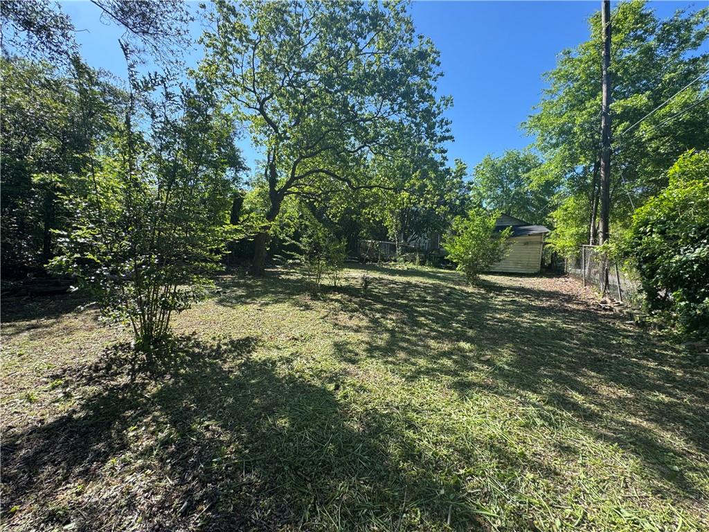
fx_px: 287
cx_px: 354
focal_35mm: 14
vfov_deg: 85.7
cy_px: 266
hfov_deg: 102.1
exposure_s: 1/416
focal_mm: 2.22
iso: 40
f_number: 2.2
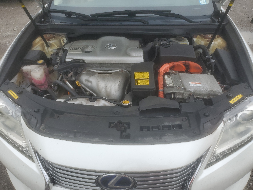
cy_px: 95
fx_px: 190
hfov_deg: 67.3
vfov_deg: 53.1
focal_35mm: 26
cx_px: 126
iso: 50
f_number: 1.5
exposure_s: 1/667
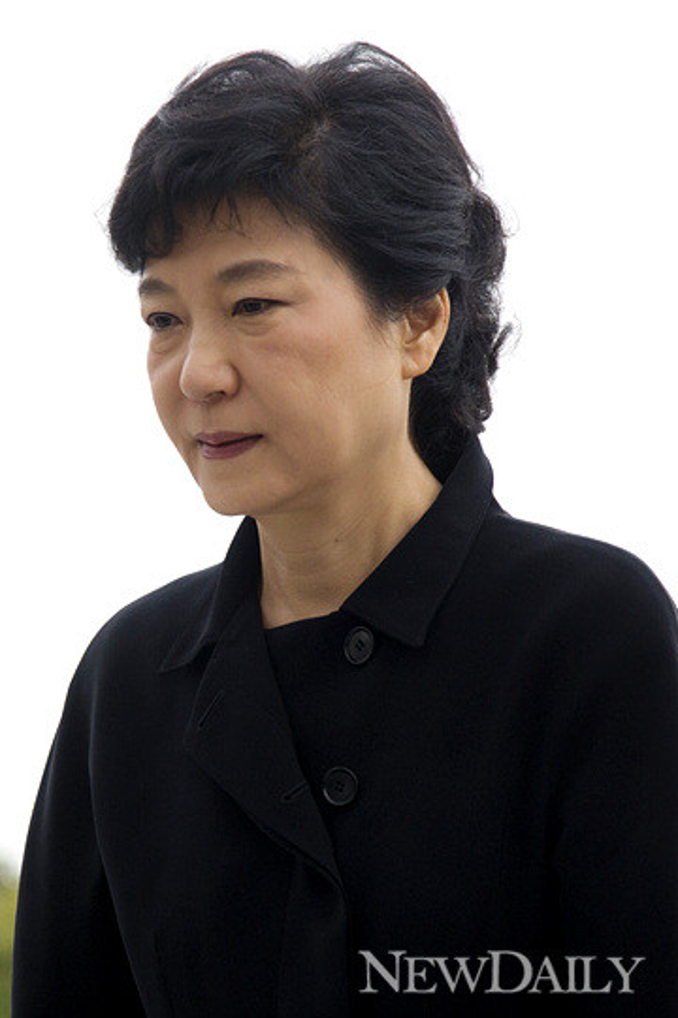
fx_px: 3394
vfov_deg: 17.1
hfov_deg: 11.4
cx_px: 339
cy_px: 509
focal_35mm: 120
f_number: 5.6
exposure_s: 1/500
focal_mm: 120
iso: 500
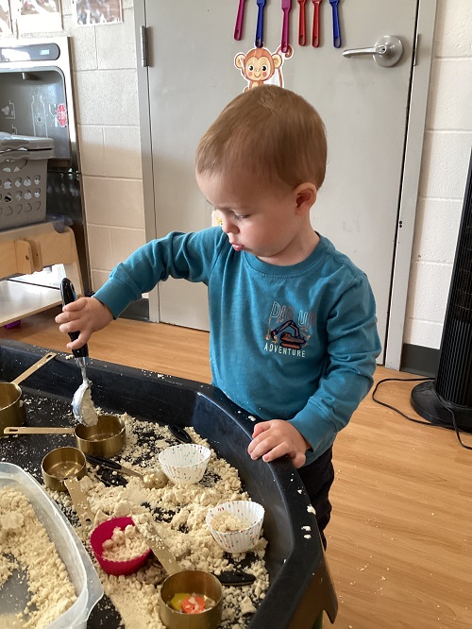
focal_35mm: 31
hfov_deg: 45.5
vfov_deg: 58.3
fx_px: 563
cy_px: 314
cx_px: 236
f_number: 2.4
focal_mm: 3.3
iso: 320
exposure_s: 1/60
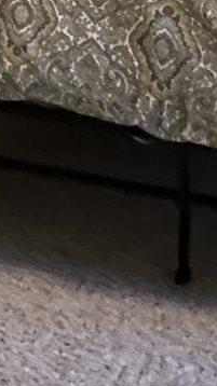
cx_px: 150
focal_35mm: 131
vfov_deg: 13.9
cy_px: -387
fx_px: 1342
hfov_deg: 9.2
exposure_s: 1/60
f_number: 2.2
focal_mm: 2.22
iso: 1000
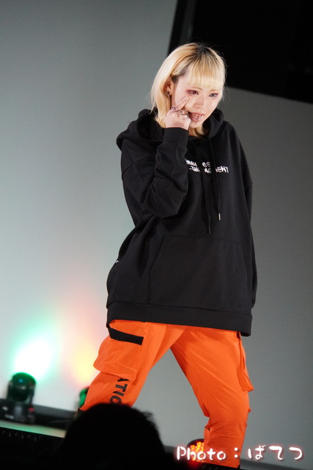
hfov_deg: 4.6
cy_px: 235
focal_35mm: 300
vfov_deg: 6.9
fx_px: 3910
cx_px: 156
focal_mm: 200
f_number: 7.1
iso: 5000
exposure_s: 1/320
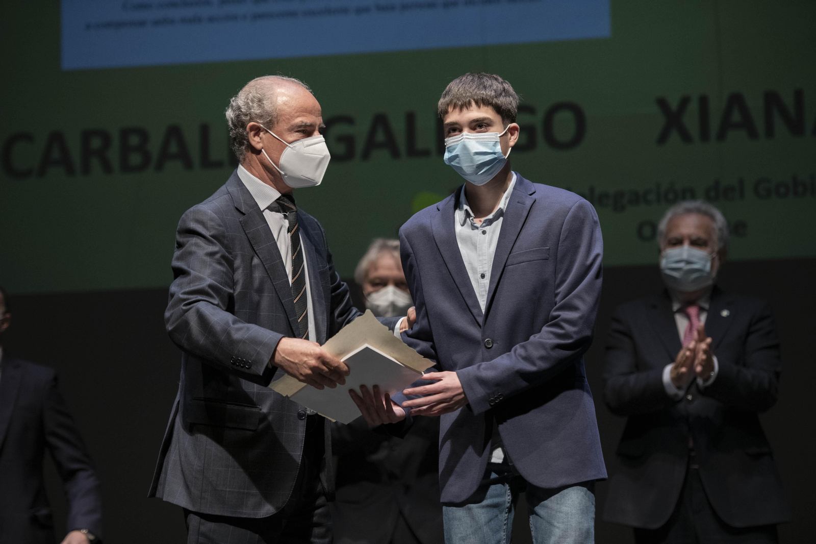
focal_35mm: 125
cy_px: 272
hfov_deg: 16.4
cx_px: 408
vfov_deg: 11.0
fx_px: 2833
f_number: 2.8
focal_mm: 125
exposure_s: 1/320
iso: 2000
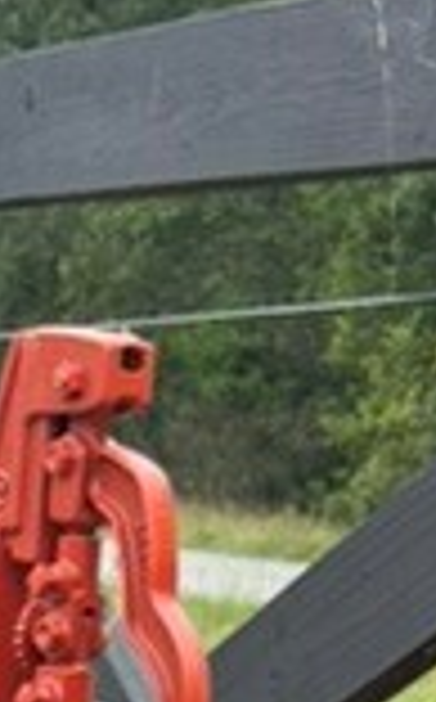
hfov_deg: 7.7
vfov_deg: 9.7
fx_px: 3187
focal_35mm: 167
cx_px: -162
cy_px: 2115
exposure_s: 1/702
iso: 100
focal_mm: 6.76
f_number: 1.78
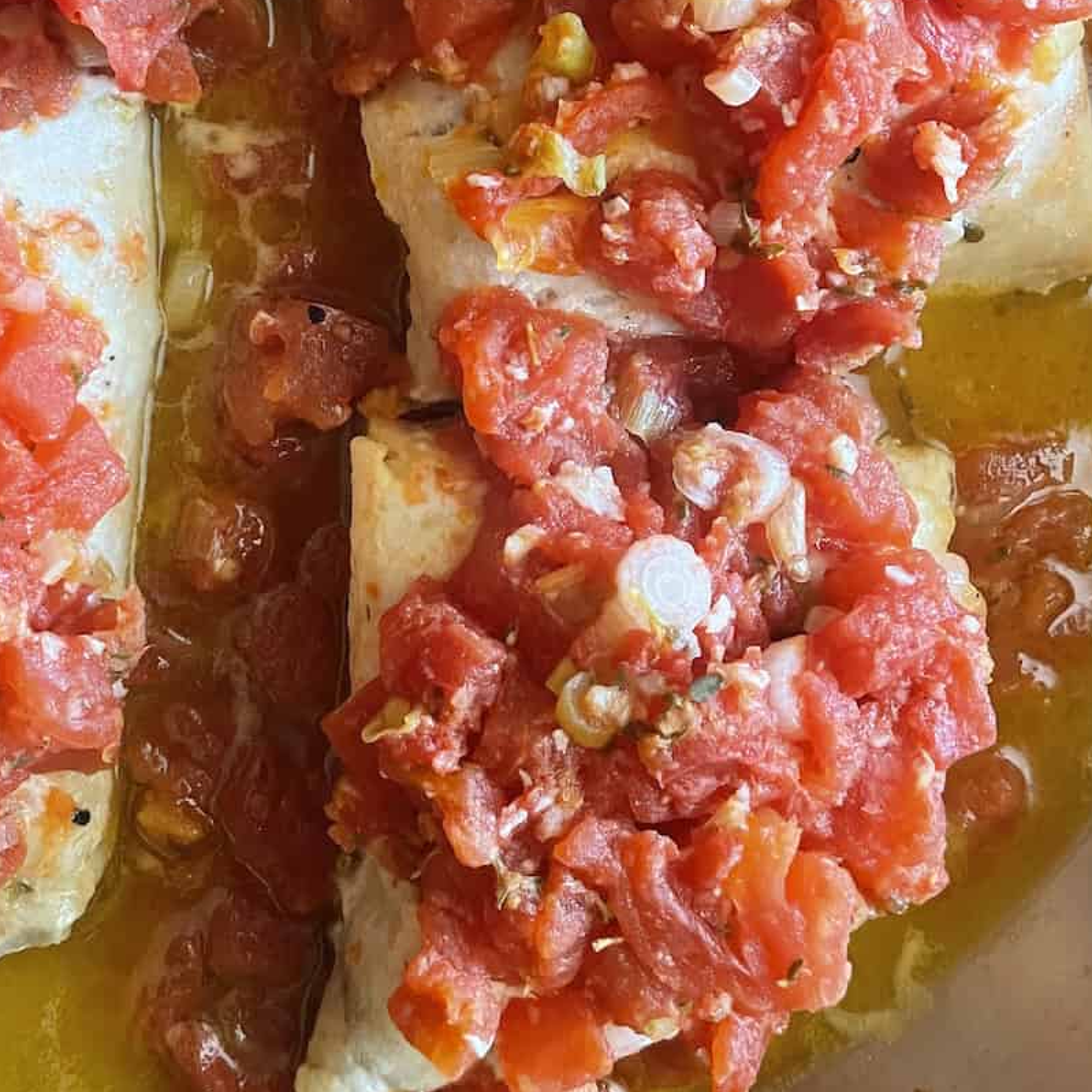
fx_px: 1642
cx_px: 355
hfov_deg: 36.4
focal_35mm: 46
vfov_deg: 36.2
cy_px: 309
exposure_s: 1/40
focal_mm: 4.2
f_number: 1.6
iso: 400
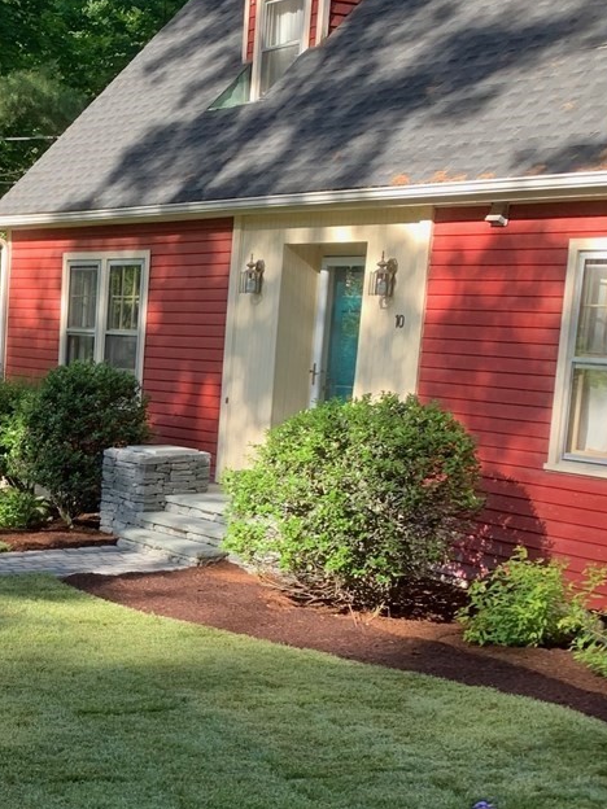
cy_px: 565
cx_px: -84
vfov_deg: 30.0
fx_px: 1496
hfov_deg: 21.6
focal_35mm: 64
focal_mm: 4.25
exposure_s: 1/179
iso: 25
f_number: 1.8
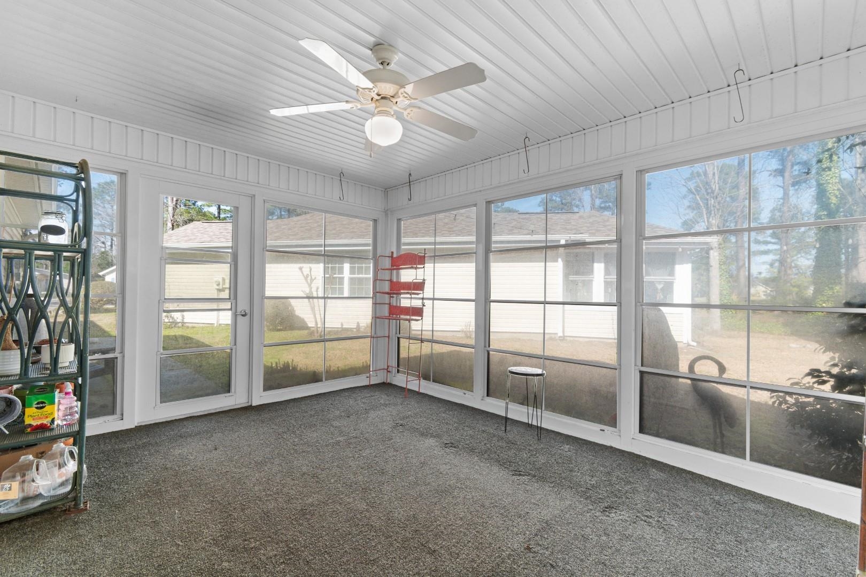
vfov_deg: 77.3
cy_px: 288
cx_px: 433
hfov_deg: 100.4
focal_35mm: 15
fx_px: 361
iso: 100
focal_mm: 10
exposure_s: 1/30
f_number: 4.5
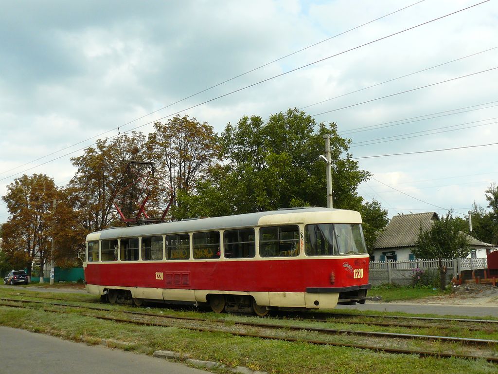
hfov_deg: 51.4
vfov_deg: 39.7
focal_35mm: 36
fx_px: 518
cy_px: 187
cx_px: 249
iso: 200
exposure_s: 1/400
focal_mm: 6
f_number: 5.6
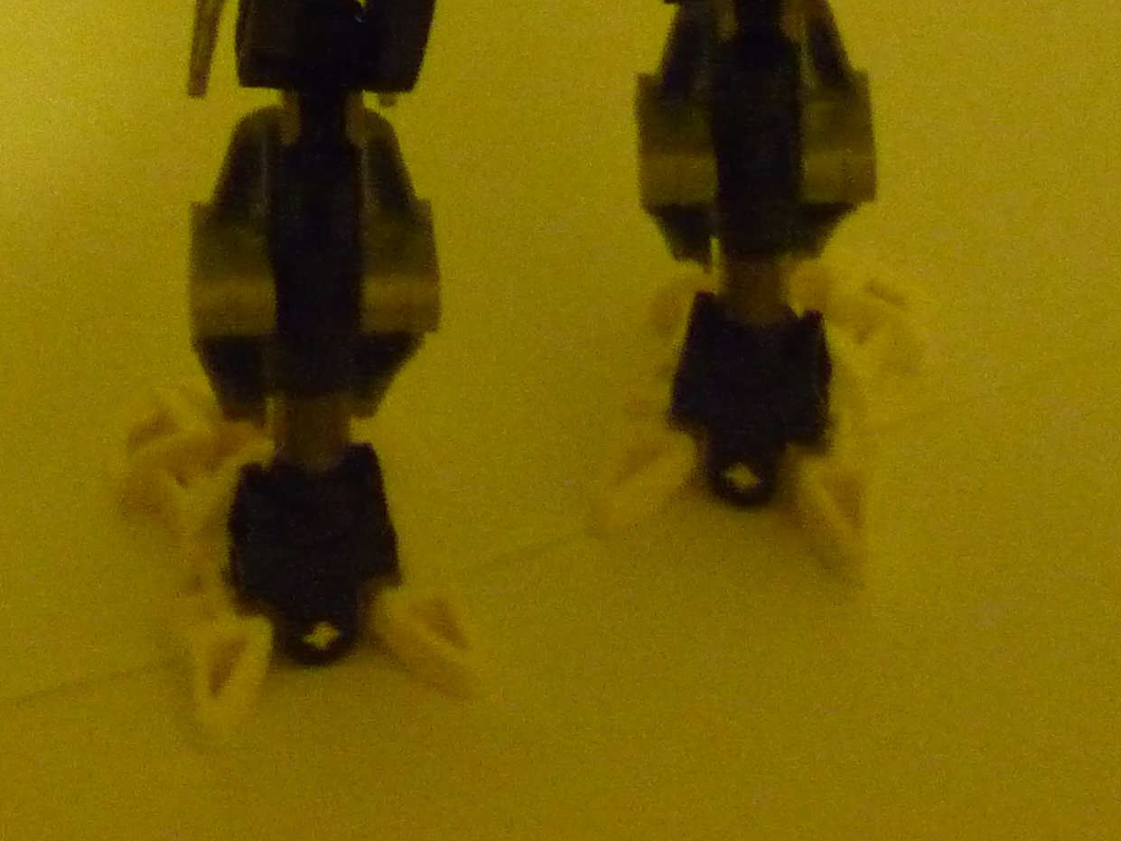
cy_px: -345
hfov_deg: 20.0
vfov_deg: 14.4
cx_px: 231
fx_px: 3142
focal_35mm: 97
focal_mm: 5.5
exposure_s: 1/15
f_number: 2.8
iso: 800
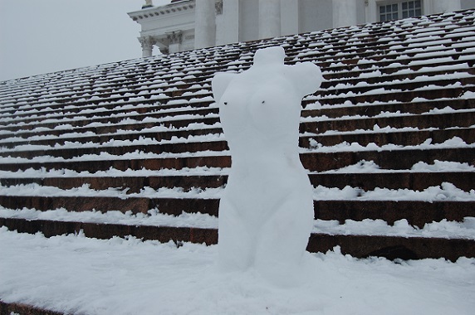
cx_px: 238
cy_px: 158
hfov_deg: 57.3
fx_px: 435
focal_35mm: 33
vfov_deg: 39.9
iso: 200
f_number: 6.3
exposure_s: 1/160
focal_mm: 22
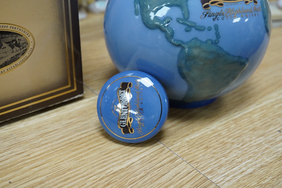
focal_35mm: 45
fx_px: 352
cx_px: 141
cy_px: 94
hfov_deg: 43.6
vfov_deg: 29.9
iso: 2500
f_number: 9
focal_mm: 30
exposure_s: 1/200
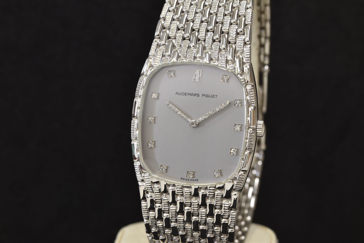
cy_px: 122
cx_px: 182
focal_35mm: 135
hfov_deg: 15.2
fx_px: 1366
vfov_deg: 10.2
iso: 100
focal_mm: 90
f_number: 16
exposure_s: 1/2.5
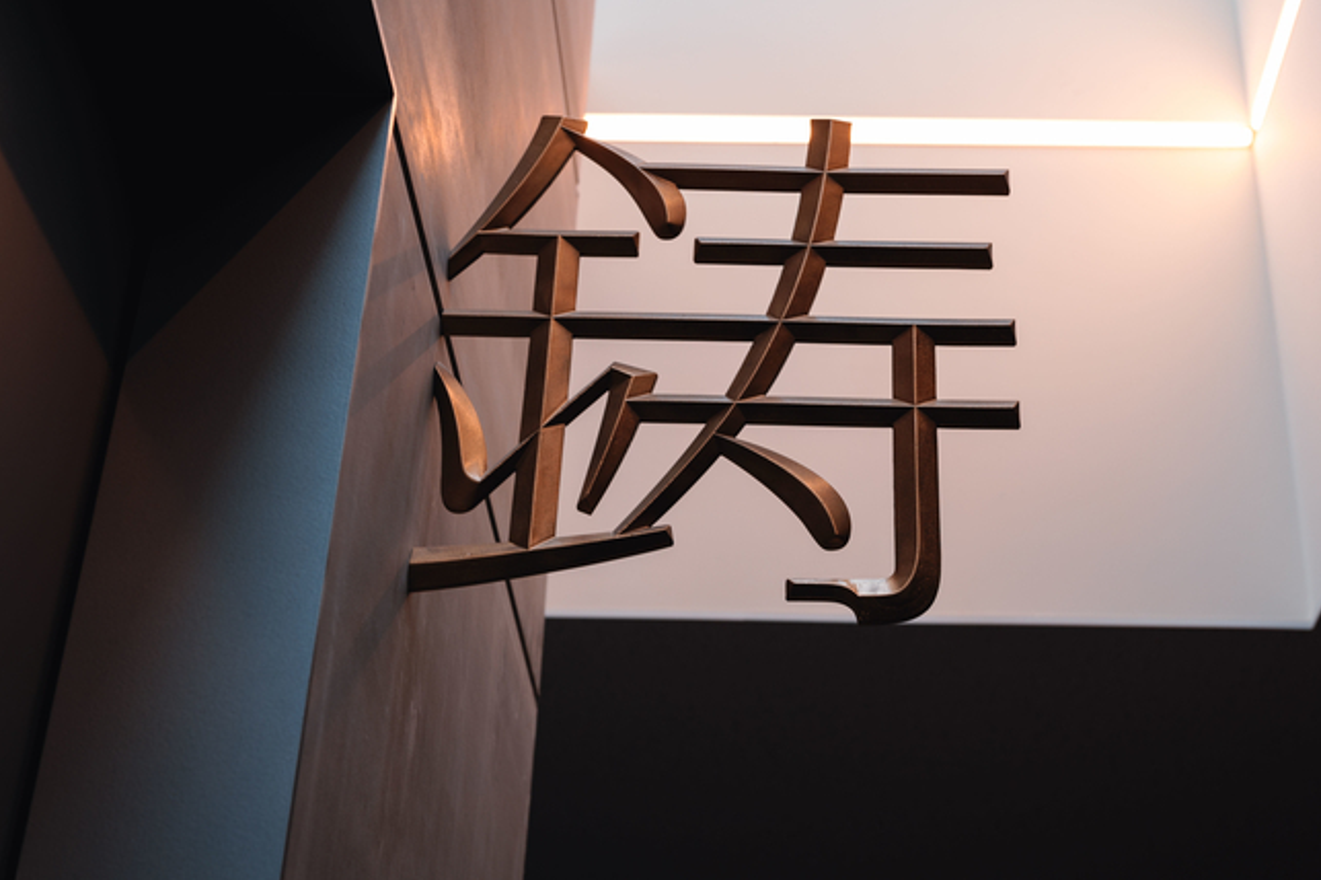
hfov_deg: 35.6
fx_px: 2054
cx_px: 777
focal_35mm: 56
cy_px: 390
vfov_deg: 24.2
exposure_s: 1/50
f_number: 5.6
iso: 100
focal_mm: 45
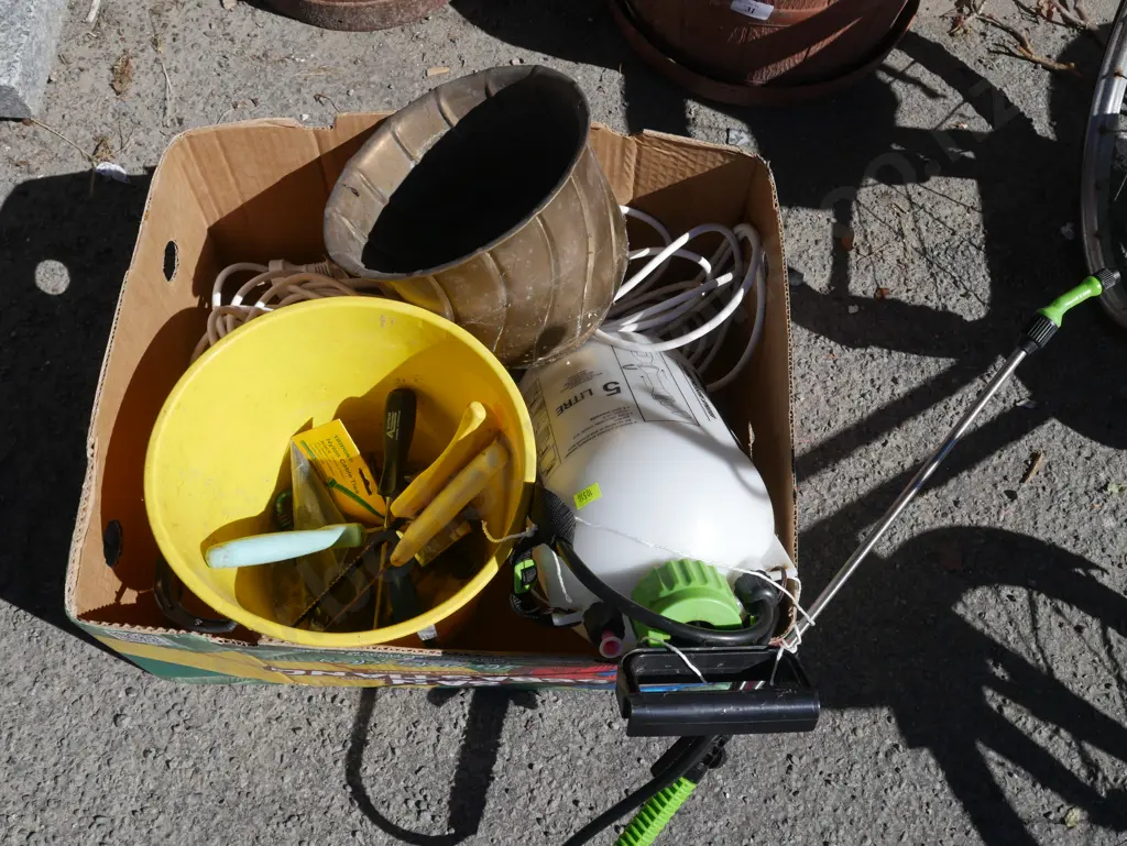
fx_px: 1107
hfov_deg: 53.9
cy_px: 423
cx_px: 564
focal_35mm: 34
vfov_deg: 41.8
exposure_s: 1/500
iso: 200
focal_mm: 17
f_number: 9
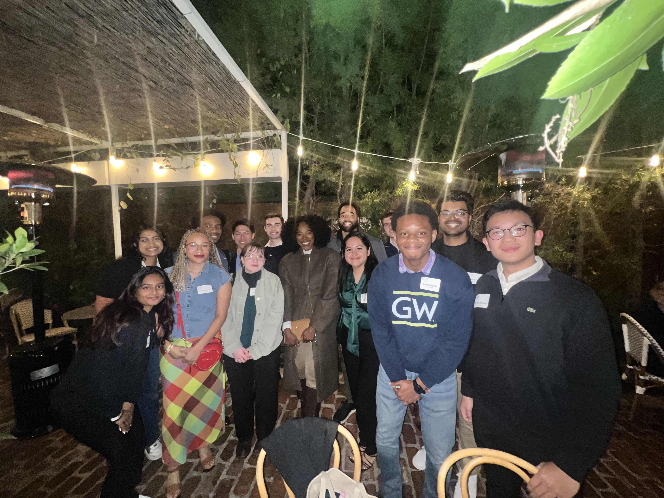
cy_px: 249
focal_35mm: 13
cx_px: 332
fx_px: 249
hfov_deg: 106.2
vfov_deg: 89.9
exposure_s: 1/18
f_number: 1.8
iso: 400
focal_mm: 1.57
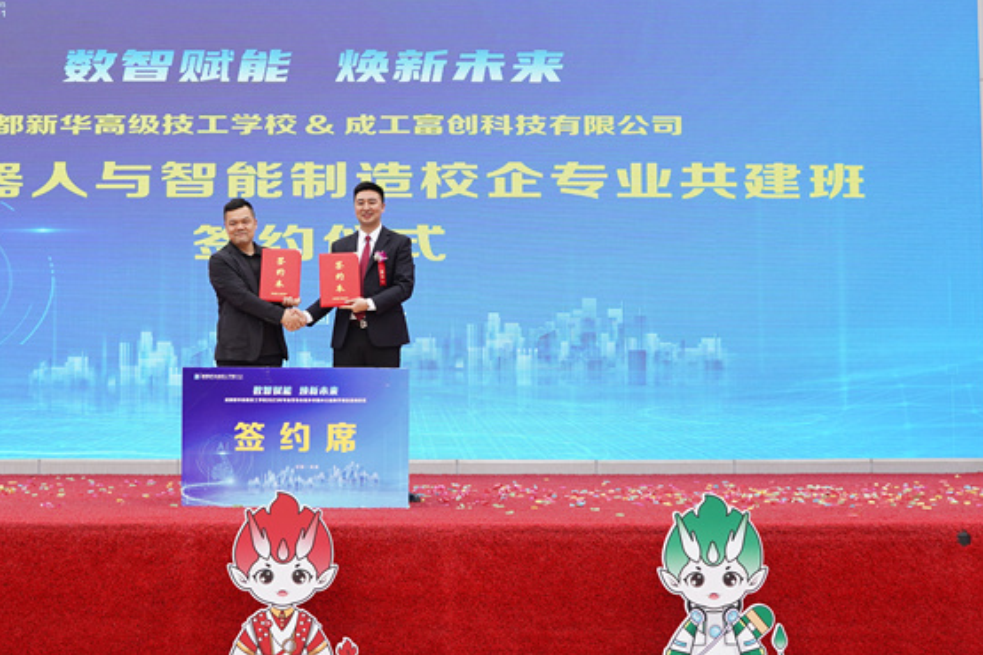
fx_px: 1774
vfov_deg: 20.9
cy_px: 264
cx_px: 334
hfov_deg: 30.8
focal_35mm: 65
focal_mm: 32
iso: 200
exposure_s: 1/200
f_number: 5.6
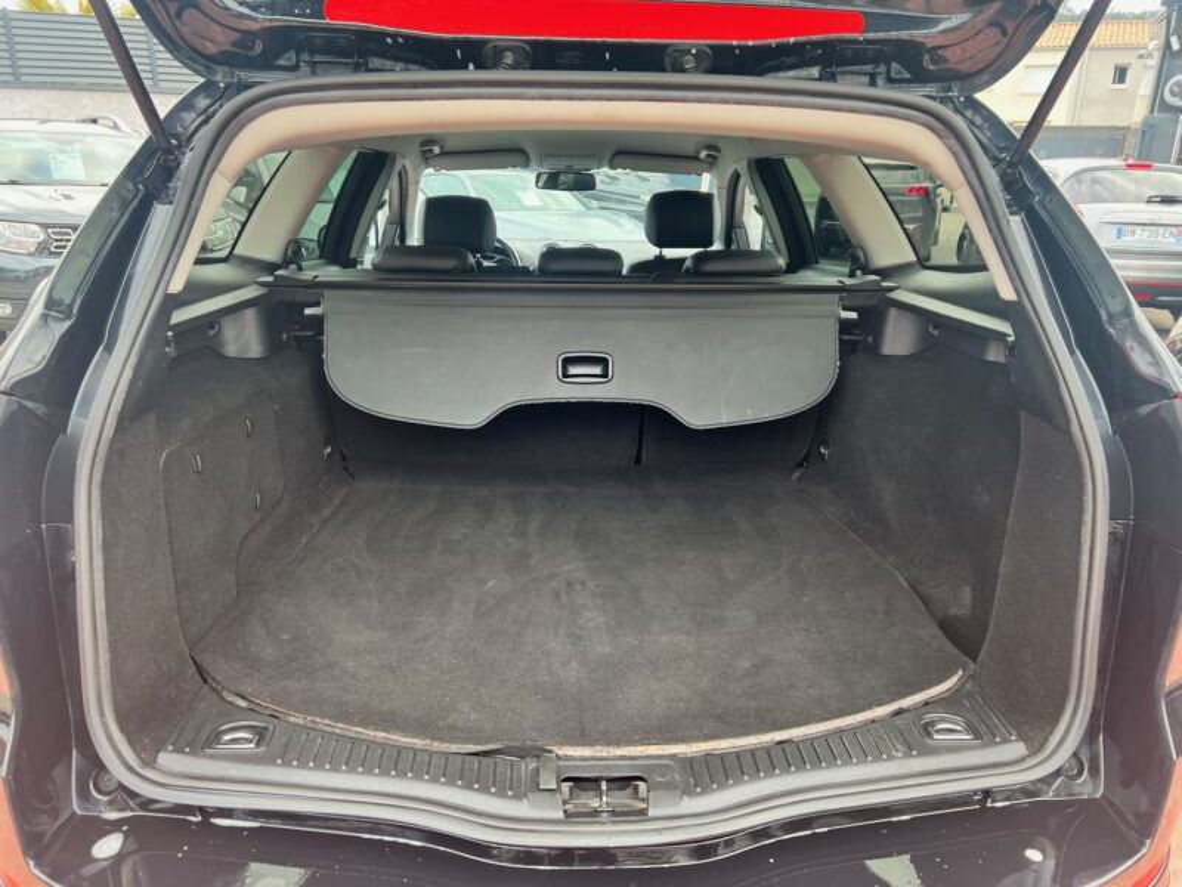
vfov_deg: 53.1
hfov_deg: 67.3
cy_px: 444
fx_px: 888
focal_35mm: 26
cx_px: 591
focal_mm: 5.7
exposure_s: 1/121
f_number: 1.5
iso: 100
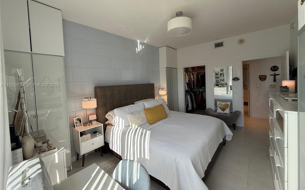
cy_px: 85
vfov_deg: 74.6
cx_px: 154
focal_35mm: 15
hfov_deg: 101.5
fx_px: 125
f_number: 2.2
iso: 64
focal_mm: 2.22
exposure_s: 1/169
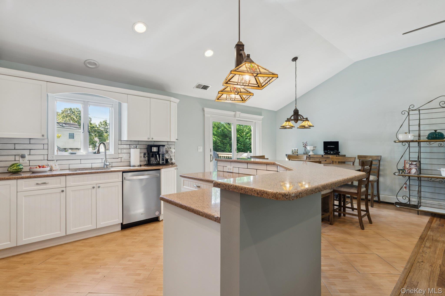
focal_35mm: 18
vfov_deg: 67.4
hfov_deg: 90.0
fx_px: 222
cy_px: 148
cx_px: 222
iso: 160
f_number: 9
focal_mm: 18
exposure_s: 1/4
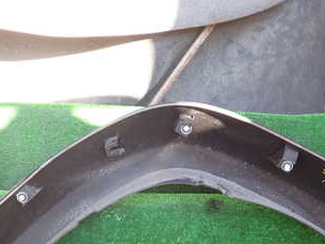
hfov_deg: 32.7
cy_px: 213
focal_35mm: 59
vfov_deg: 24.2
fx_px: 554
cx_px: 180
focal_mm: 5.4
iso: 160
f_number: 2.3
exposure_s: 1/60
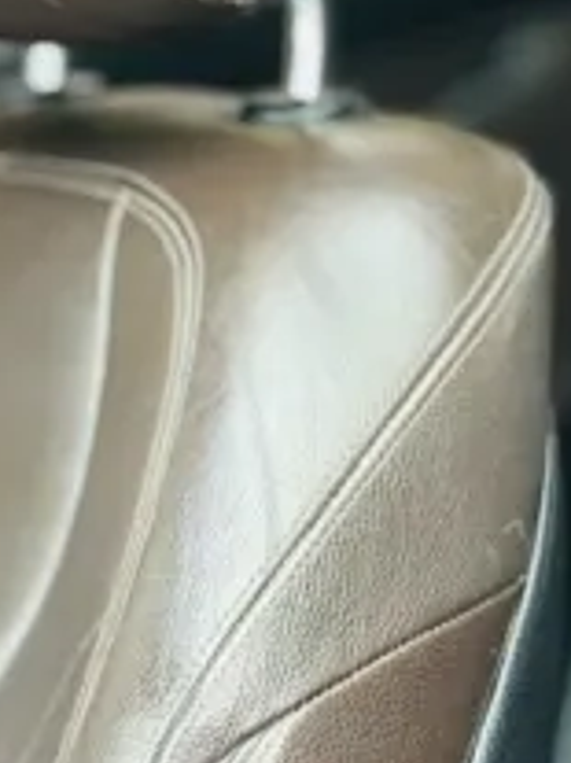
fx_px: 3677
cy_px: 711
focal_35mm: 167
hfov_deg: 8.7
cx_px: -169
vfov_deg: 11.7
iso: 400
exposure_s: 1/54
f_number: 1.78
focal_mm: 6.86
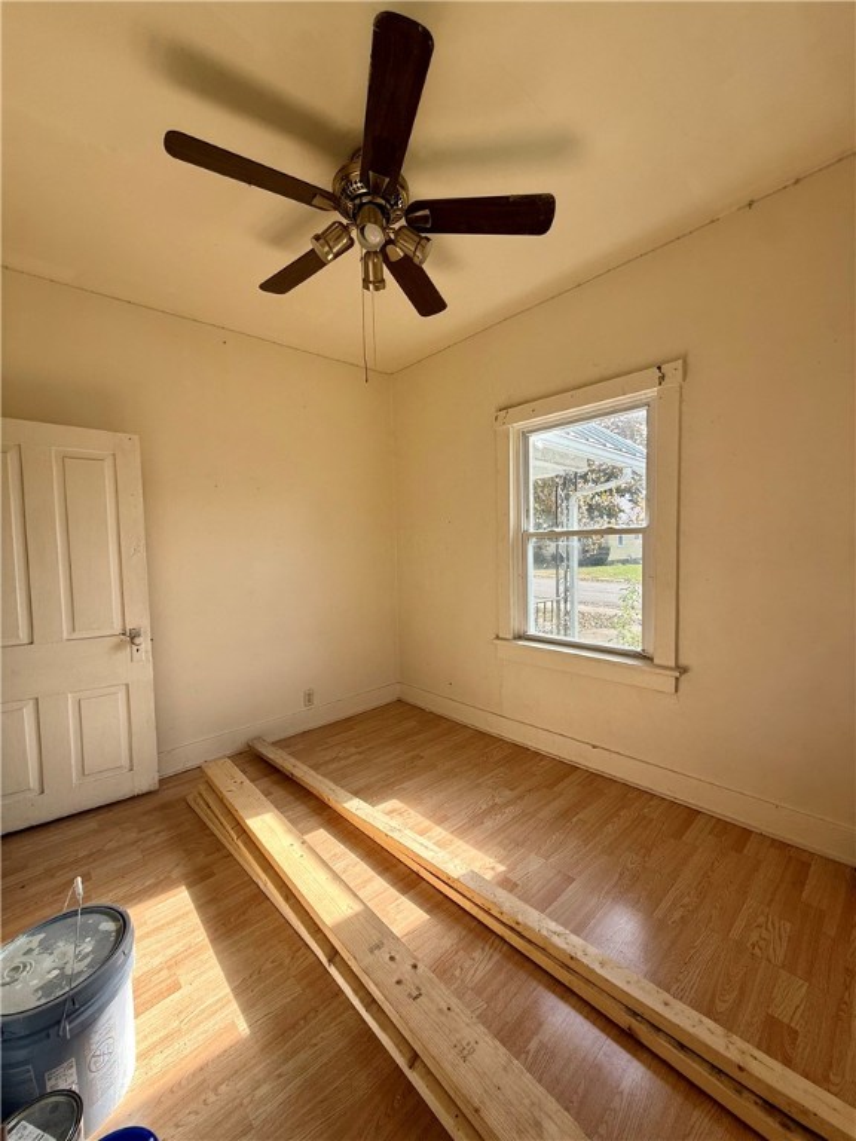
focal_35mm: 14
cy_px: 570
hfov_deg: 85.7
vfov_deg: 102.1
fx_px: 462
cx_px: 428
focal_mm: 2.22
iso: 50
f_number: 2.2
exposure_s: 1/248
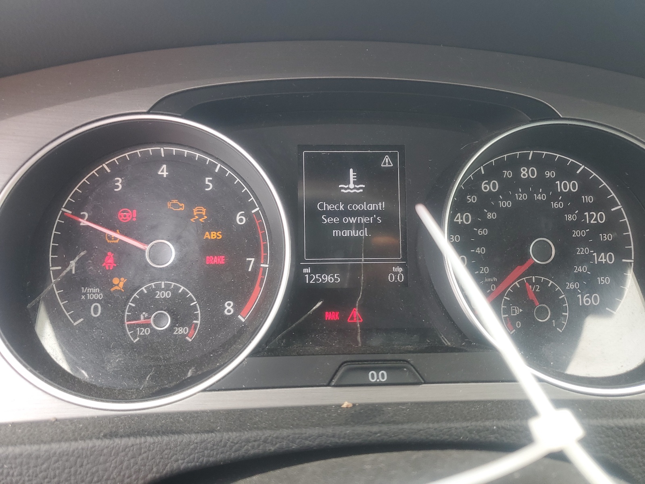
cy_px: 242
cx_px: 322
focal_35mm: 26
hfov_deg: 67.3
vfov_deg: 53.1
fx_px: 484
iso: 50
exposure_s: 1/143
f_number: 1.5
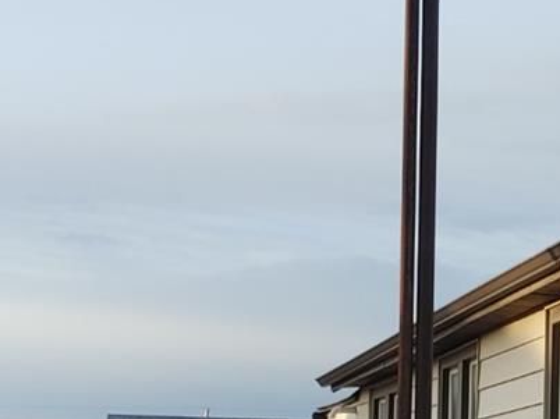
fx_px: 2474
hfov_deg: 12.0
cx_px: 954
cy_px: 362
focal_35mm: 153
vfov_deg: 9.7
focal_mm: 5.58
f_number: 1.8
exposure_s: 1/463
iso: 50
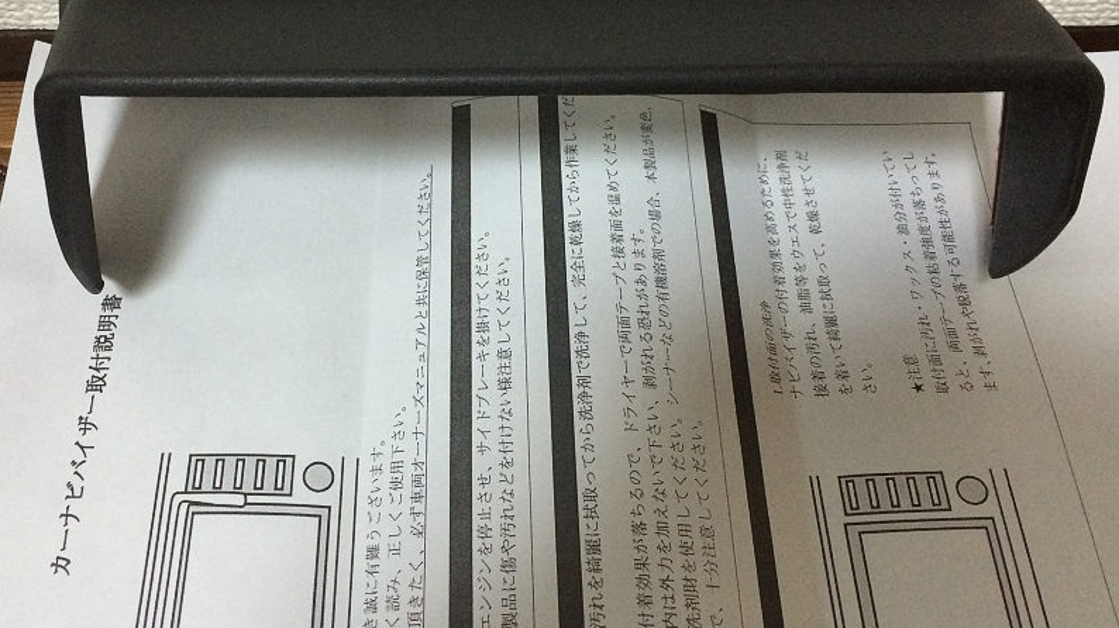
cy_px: 322
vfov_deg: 36.6
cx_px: 561
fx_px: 949
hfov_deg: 61.0
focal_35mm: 32
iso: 250
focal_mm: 4.15
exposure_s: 1/30
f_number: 2.2
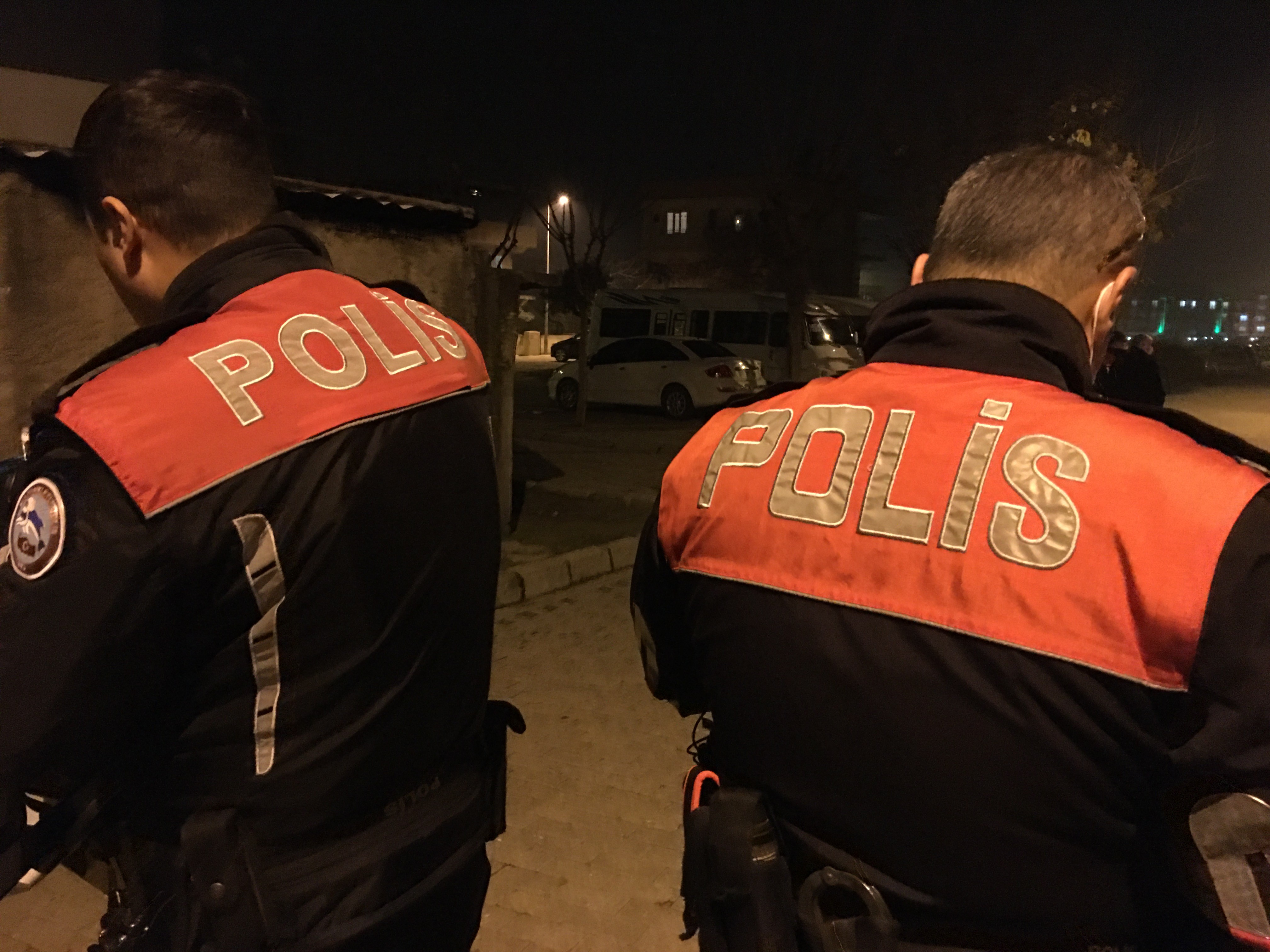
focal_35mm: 29
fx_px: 1064
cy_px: 476
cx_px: 635
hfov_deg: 61.7
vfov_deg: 48.2
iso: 320
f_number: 2.2
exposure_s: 1/4
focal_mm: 4.15
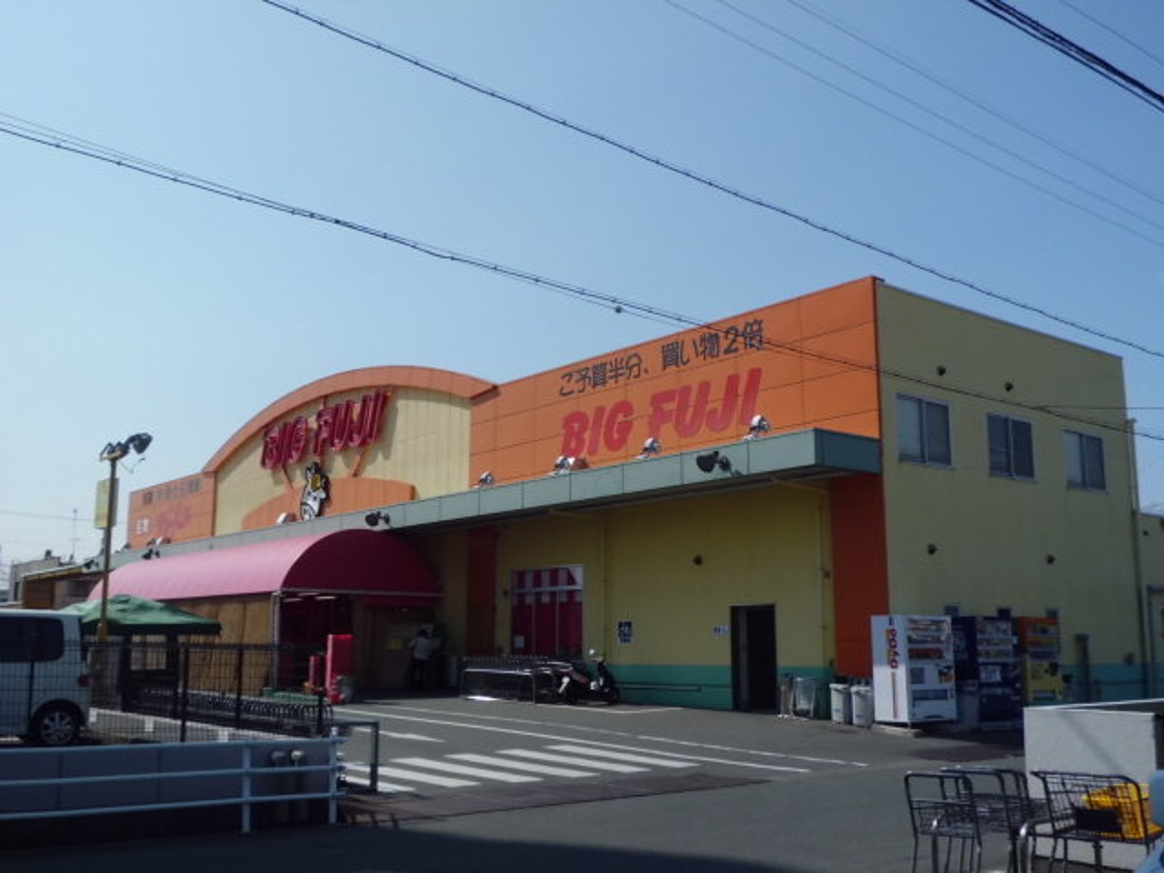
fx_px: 1211
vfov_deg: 39.7
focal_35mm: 36
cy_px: 436
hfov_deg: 51.4
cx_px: 582
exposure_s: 1/200
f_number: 8.8
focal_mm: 6.4
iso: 64
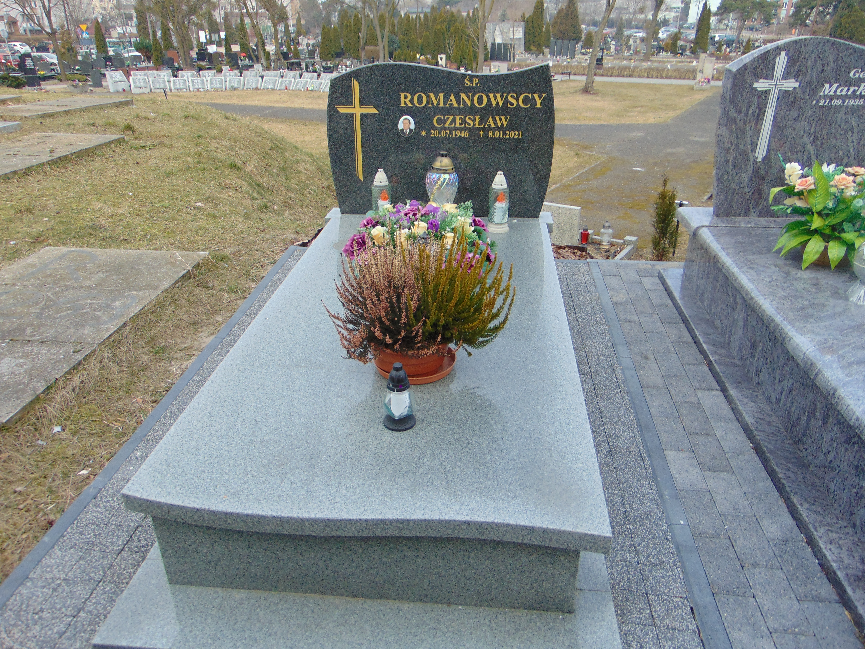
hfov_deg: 69.4
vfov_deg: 54.9
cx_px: 432
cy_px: 324
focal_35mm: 25
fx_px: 625
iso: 80
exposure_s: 1/200
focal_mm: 4.5
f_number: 3
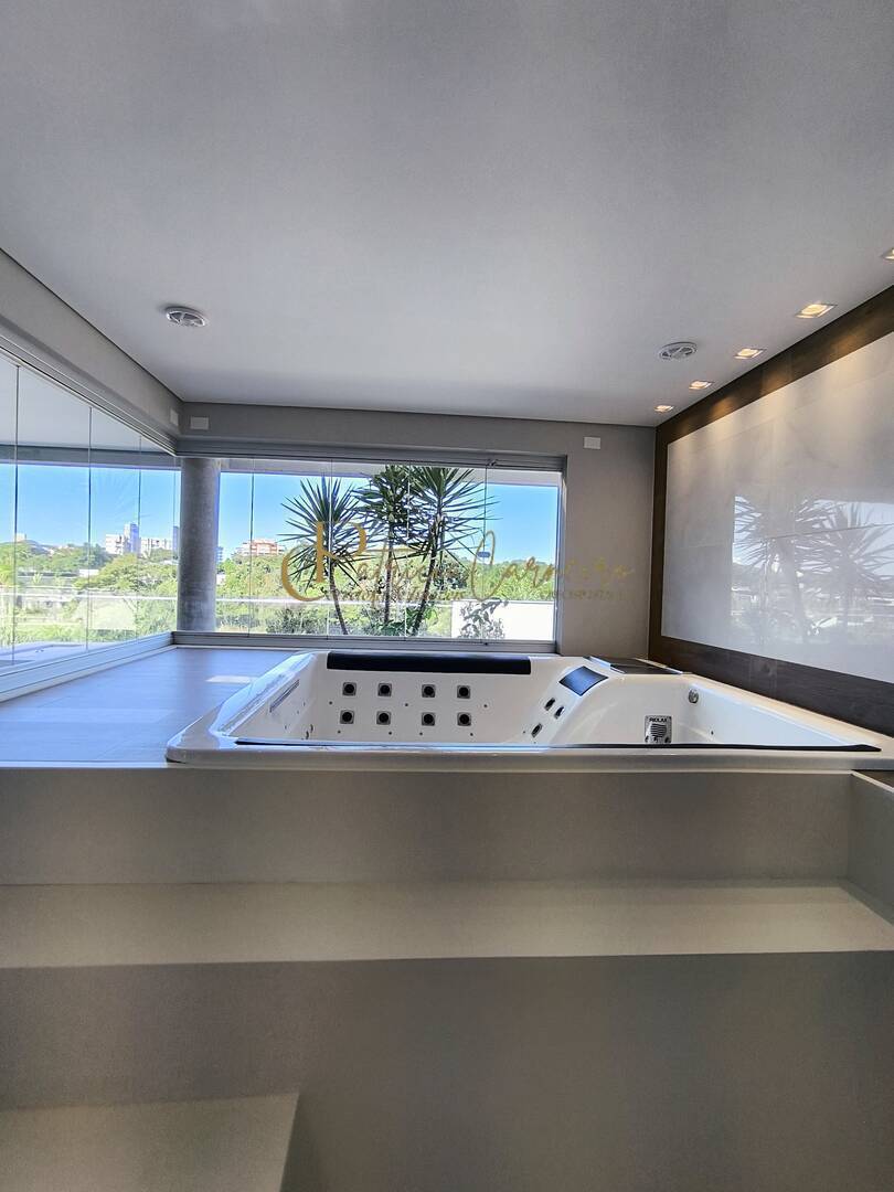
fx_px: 551
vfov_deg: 94.5
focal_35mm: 16
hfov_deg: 78.1
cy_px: 596
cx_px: 447
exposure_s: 1/208
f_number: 2.2
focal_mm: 1.65
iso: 50
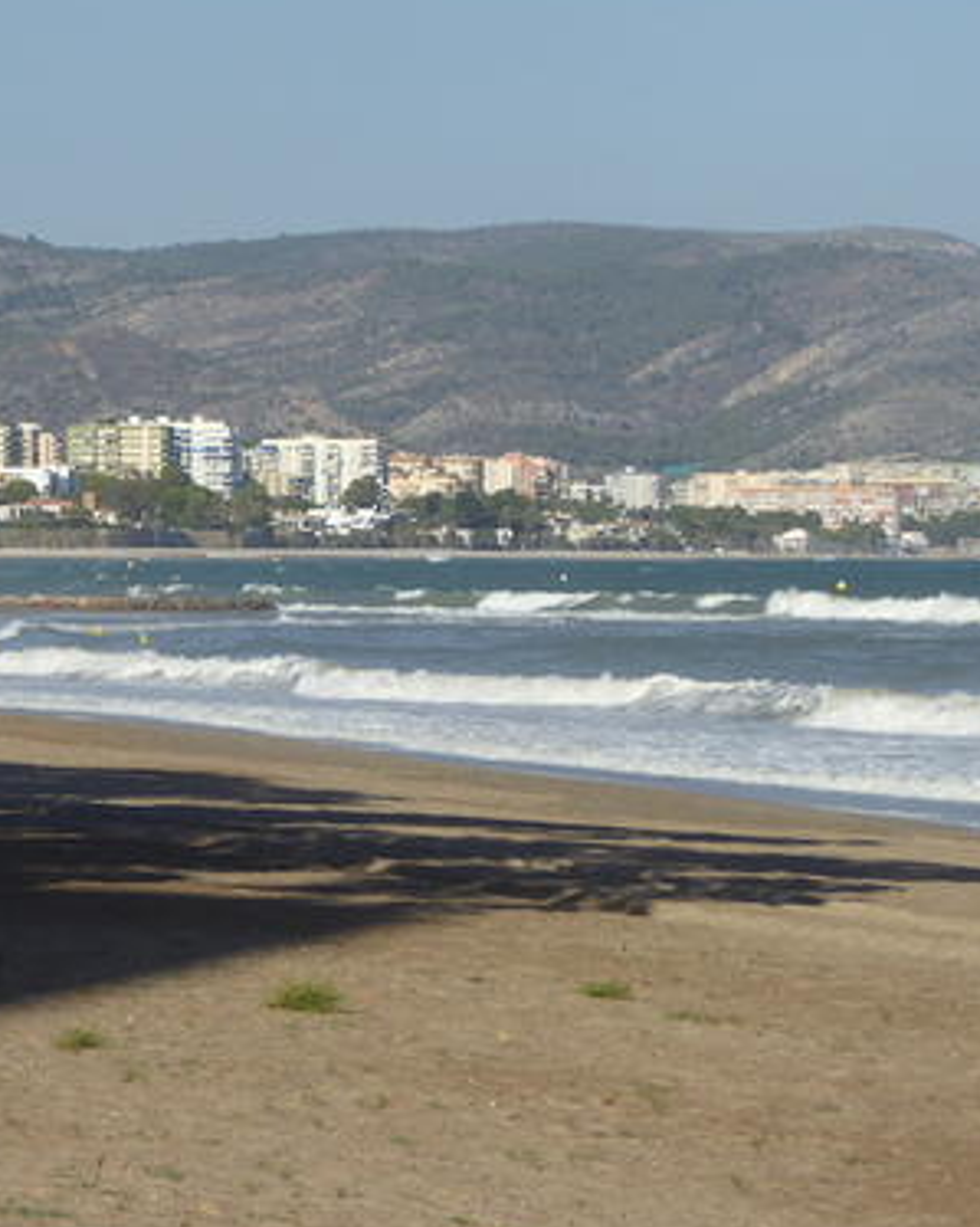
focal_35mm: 212
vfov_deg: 9.1
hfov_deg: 7.3
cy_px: 531
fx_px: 7689
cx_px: 128
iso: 100
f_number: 5.1
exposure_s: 1/640
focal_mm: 20.6
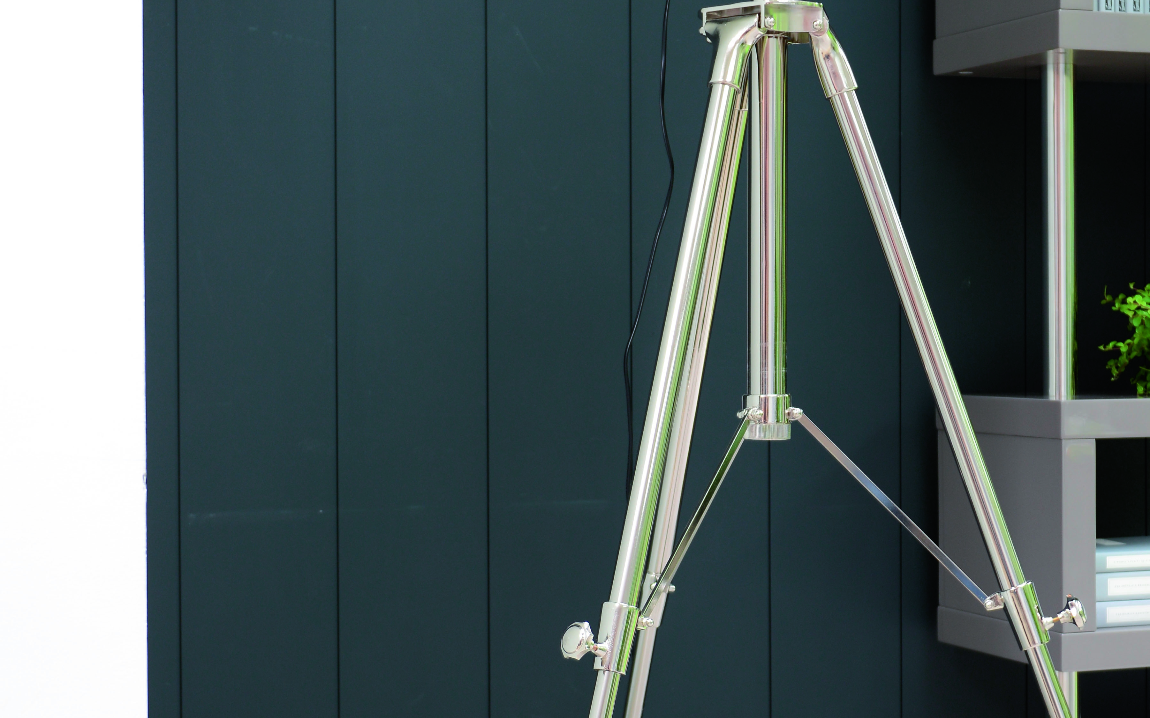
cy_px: 369
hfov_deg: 27.3
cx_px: 759
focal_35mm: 75
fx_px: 2351
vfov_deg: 17.4
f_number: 3.2
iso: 200
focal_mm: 36
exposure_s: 1/80
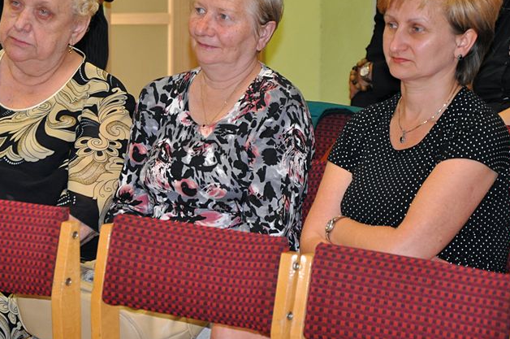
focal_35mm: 173
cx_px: 189
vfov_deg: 7.9
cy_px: 121
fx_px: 2443
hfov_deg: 11.9
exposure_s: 1/60
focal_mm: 85
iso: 800
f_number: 5.6
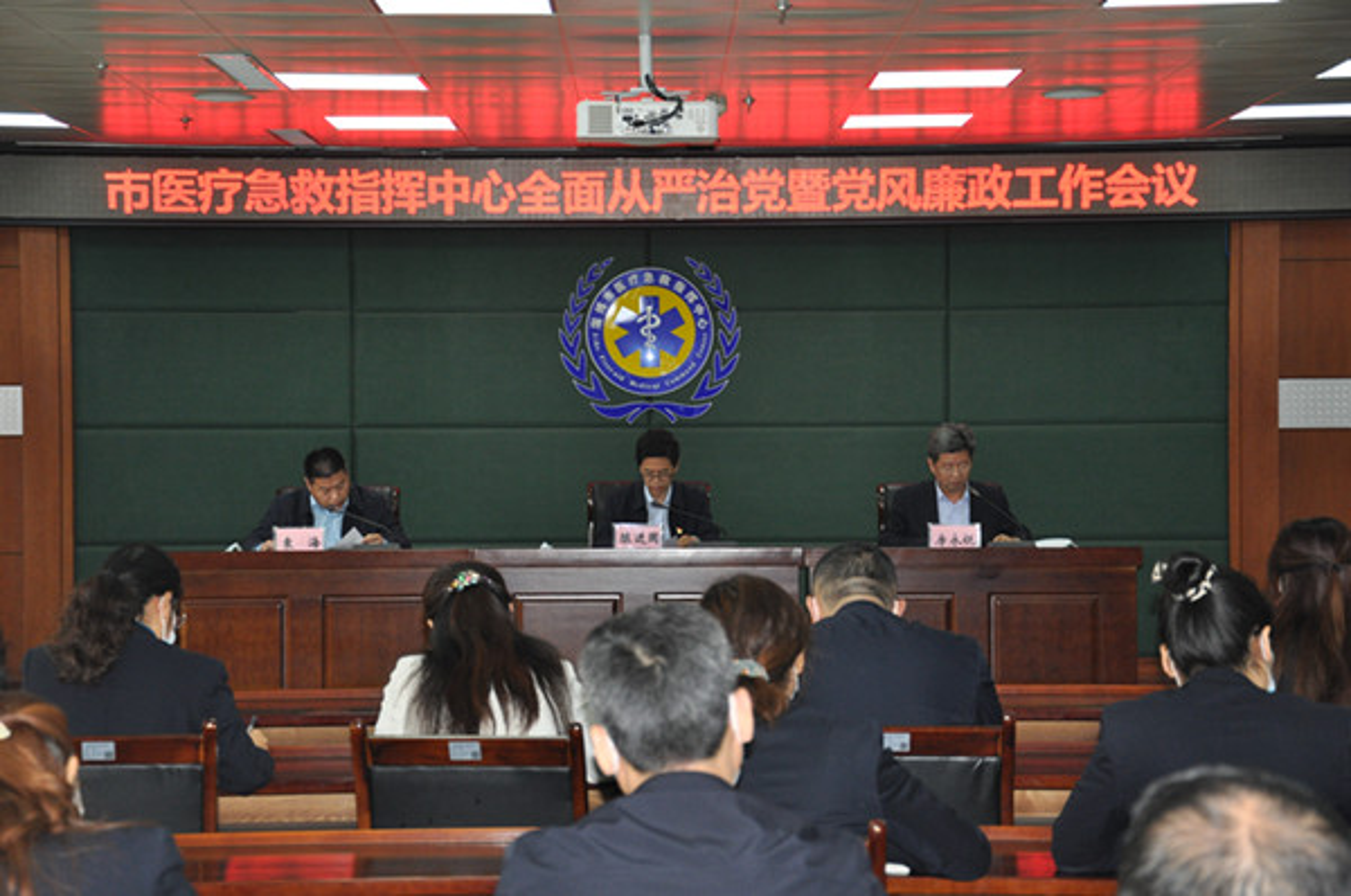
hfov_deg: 26.0
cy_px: 448
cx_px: 676
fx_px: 2922
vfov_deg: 17.4
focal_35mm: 78
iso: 800
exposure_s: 1/60
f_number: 5
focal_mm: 52
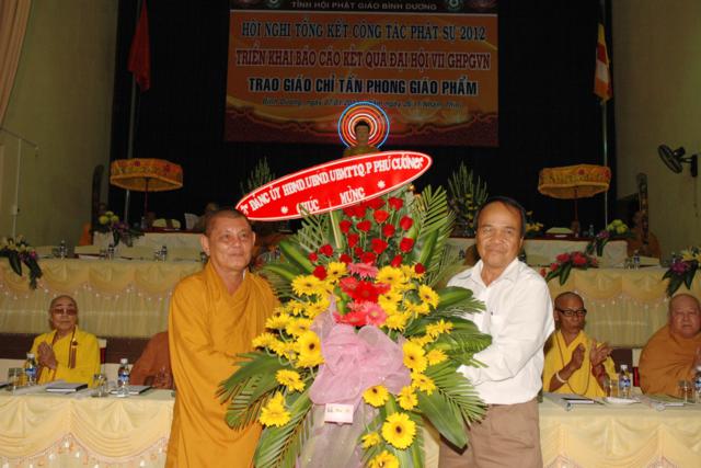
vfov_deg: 36.9
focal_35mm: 36
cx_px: 350
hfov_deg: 53.1
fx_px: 701
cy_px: 234
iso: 400
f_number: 8
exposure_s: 1/80
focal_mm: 24
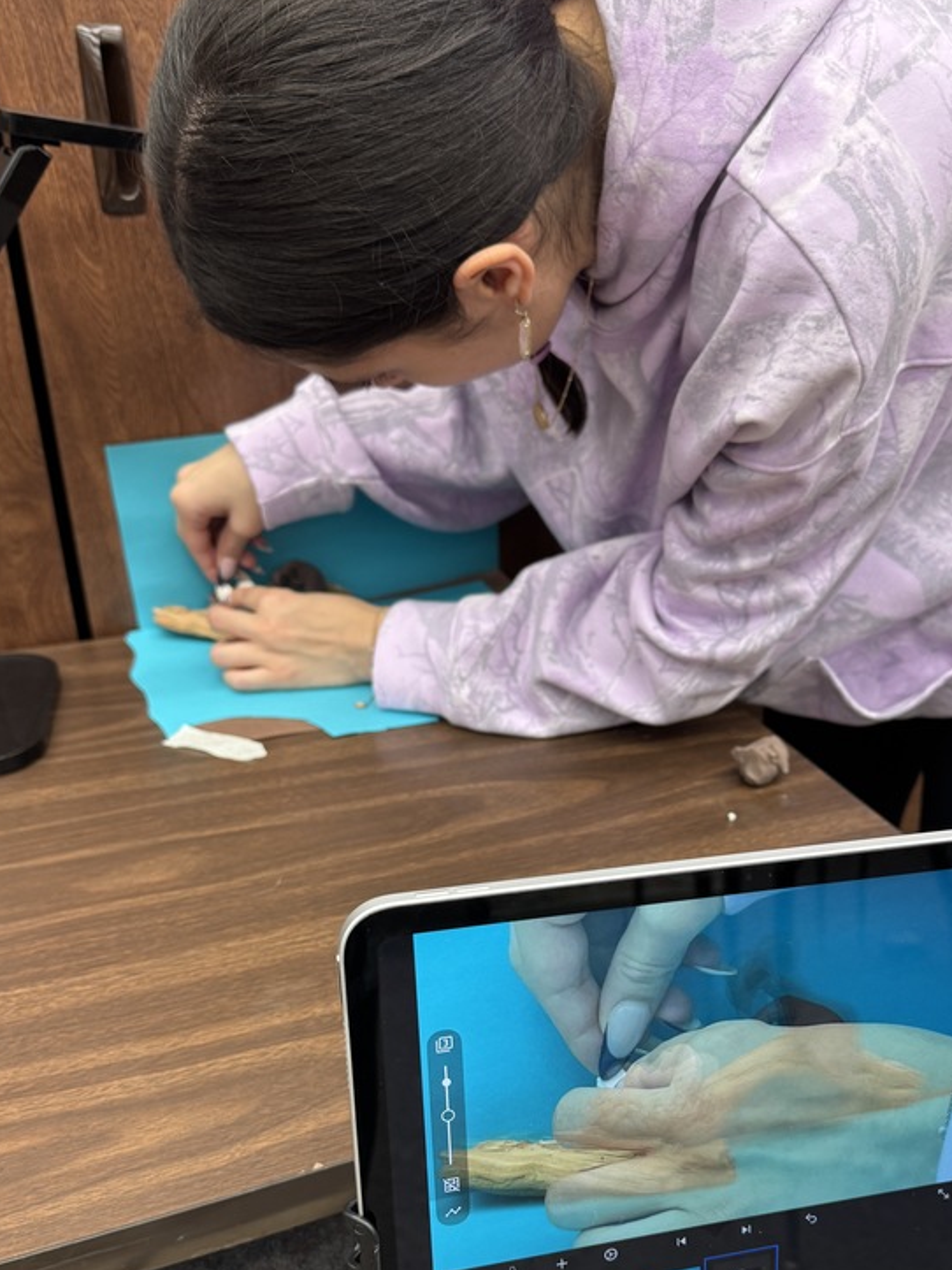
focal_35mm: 34
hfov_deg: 41.6
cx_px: 571
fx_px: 1247
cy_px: 803
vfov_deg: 53.3
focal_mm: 6.76
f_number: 1.78
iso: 125
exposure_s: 1/60
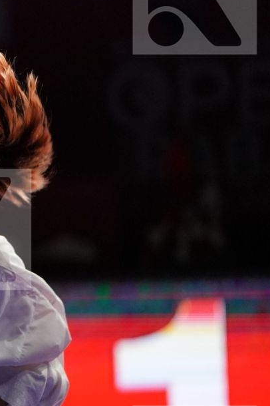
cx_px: -256
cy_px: 230
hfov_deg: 2.7
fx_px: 5687
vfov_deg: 4.1
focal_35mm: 505
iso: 3200
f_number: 2.8
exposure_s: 1/1000
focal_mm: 171
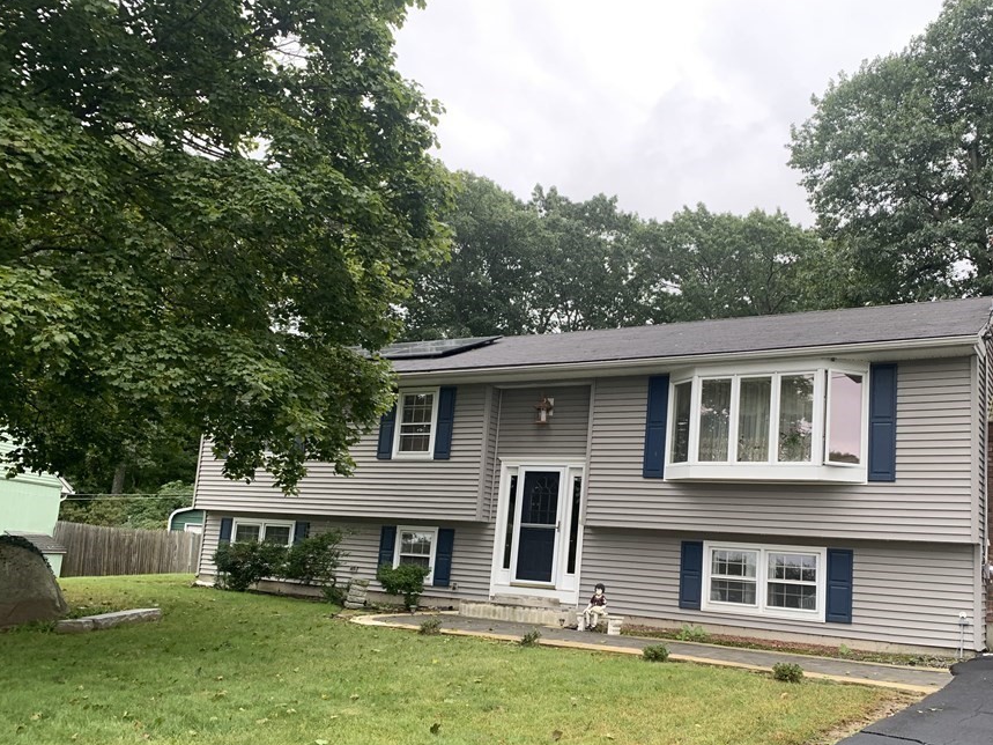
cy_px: 441
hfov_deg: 58.0
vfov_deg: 45.2
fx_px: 889
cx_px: 583
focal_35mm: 31
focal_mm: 4.25
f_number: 1.8
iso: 80
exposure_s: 1/121
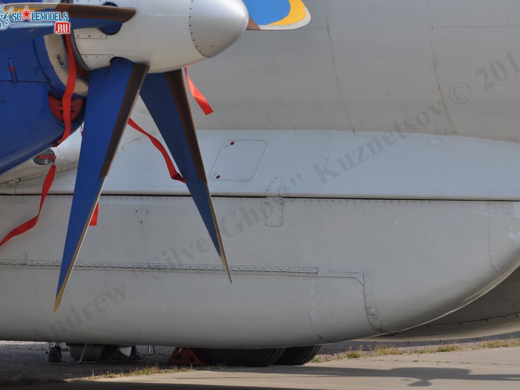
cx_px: 281
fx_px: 4417
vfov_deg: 5.1
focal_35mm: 294
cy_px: 195
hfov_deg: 6.7
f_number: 8
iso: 200
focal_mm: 180
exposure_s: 1/800
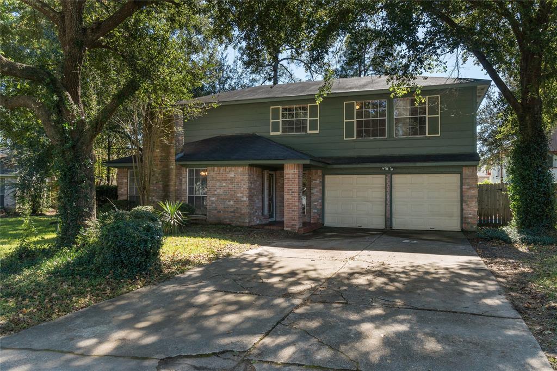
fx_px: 418
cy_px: 186
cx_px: 278
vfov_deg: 47.9
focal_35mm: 27
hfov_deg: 67.4
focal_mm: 18
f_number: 9.5
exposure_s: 1/125
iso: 320
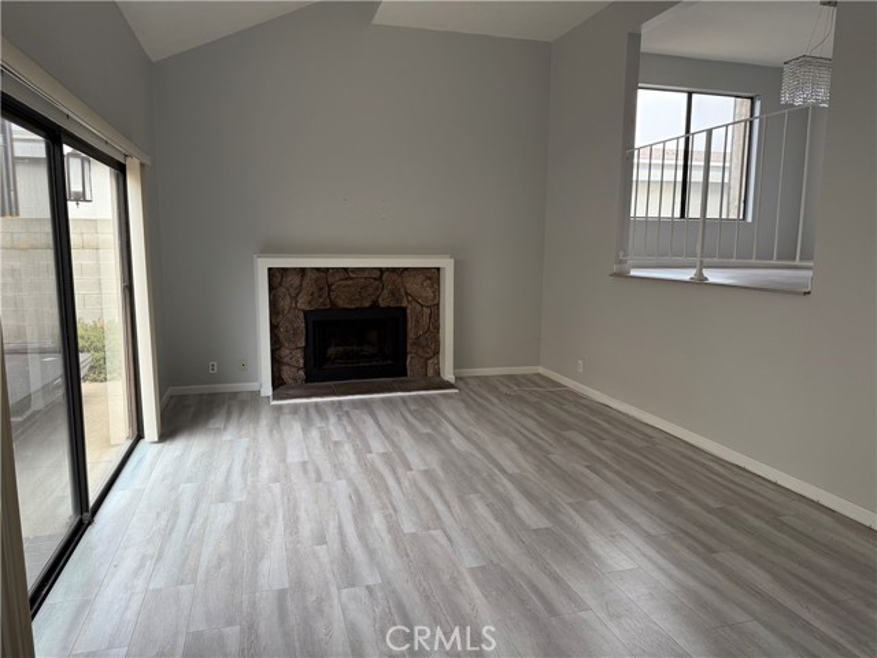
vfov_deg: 56.8
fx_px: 608
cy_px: 329
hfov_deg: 71.6
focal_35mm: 24
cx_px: 438
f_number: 1.78
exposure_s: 1/226
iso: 125
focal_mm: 6.76
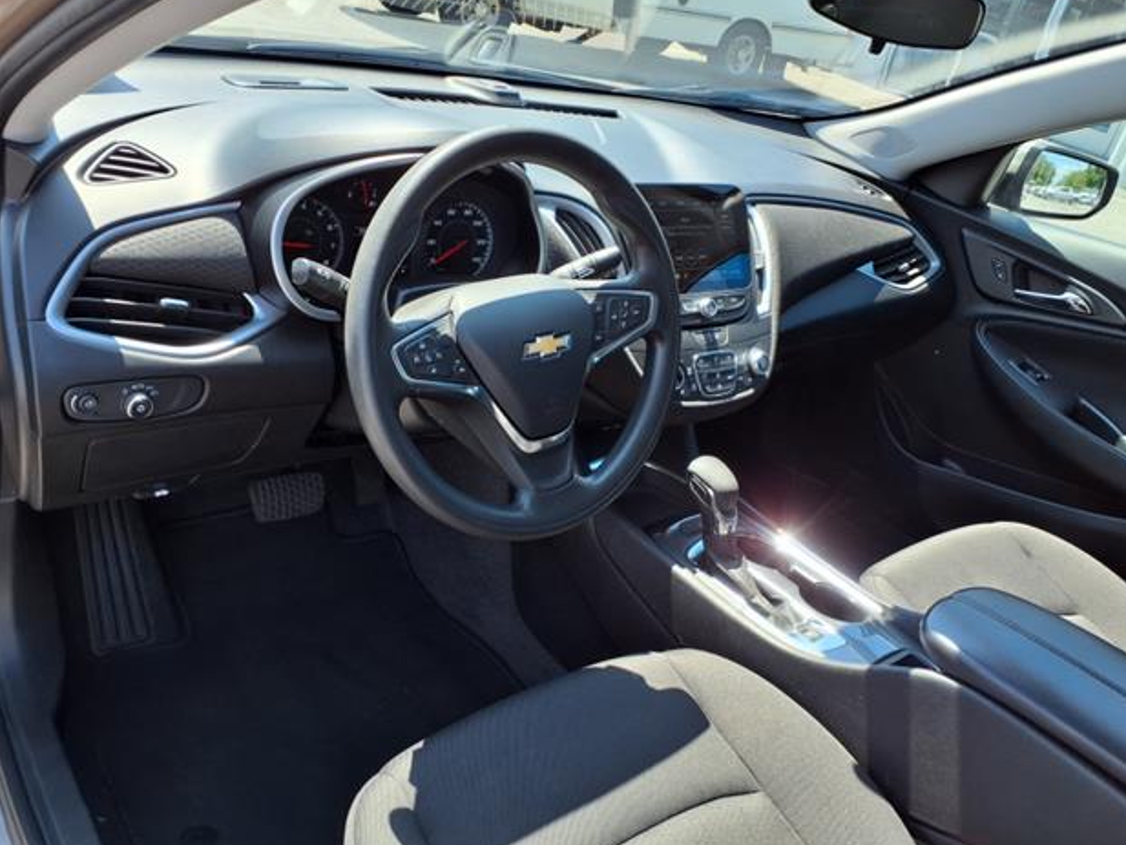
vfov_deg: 49.8
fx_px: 911
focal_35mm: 28
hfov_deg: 63.4
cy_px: 416
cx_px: 553
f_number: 1.9
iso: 40
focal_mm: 3.58
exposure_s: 1/278
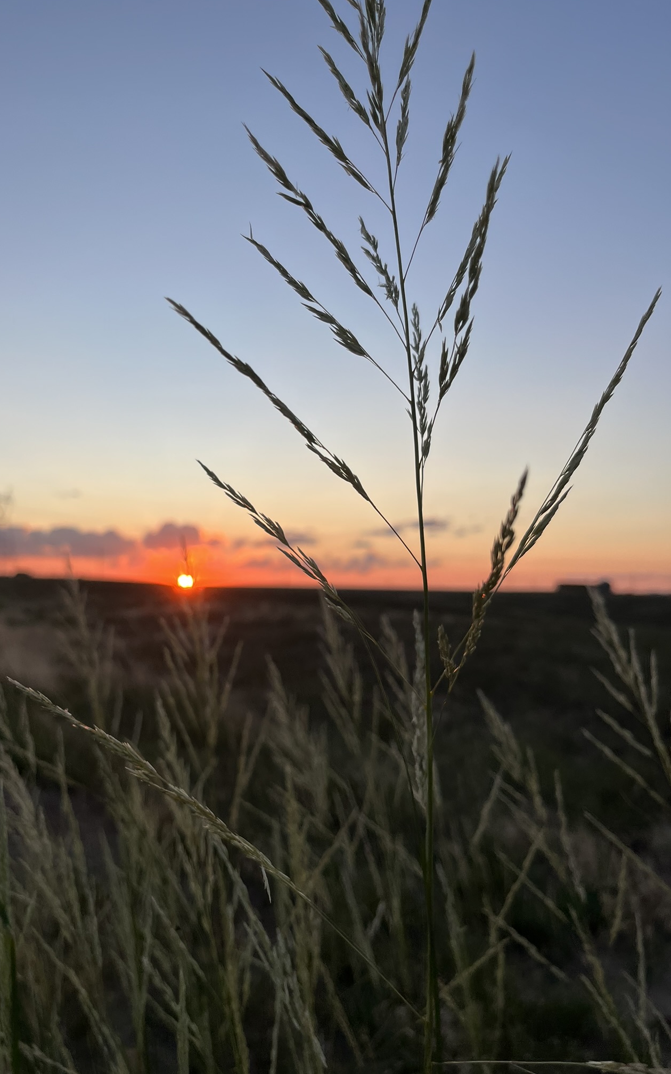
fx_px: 819
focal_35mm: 28
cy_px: 538
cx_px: 265
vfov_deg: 66.5
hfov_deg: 44.3
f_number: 1.6
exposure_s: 1/766
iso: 50
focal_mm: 5.1
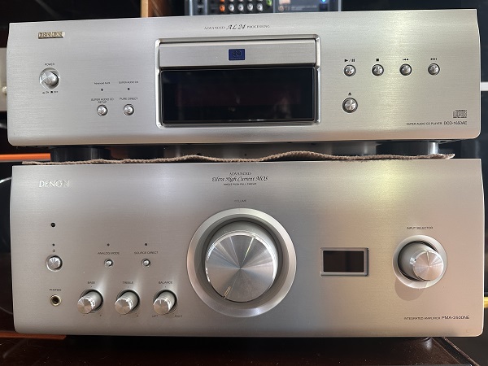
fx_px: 338
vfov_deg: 56.8
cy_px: 183
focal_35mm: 24
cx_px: 244
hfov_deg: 71.6
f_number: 1.78
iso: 200
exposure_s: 1/50
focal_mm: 6.86
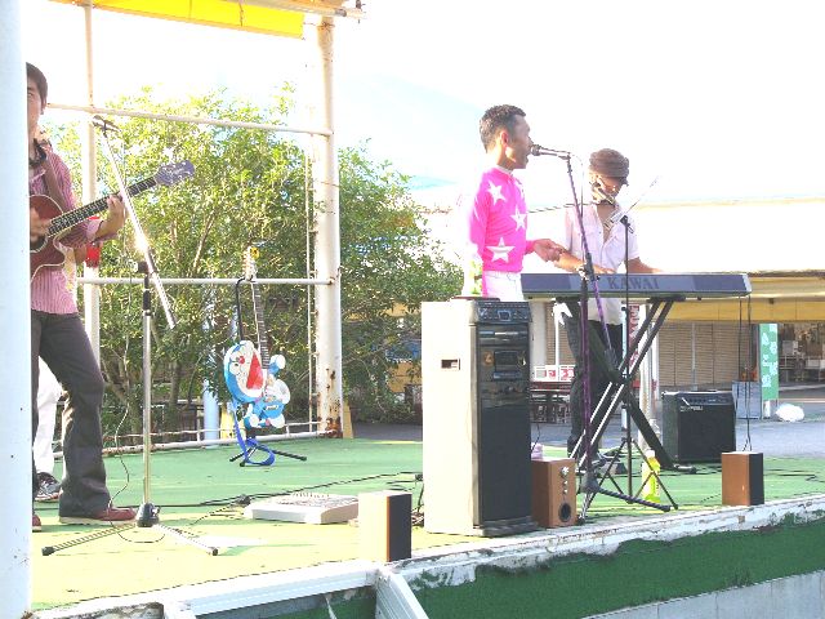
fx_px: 1907
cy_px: 310
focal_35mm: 80
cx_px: 412
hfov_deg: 24.4
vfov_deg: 18.4
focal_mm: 13.3
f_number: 4
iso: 50
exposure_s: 1/50
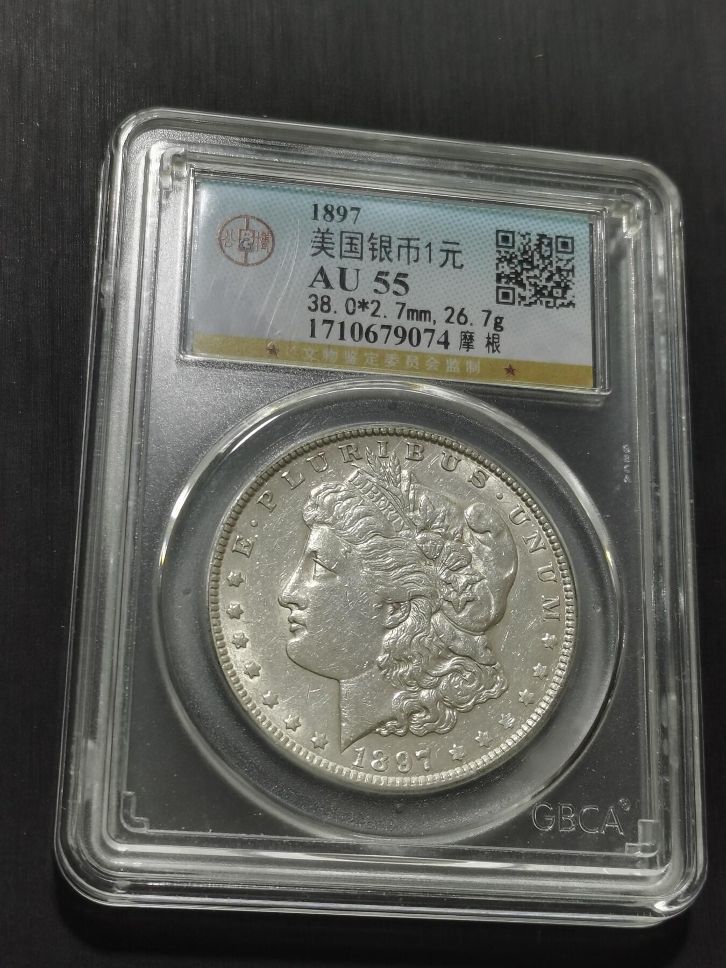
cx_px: 363
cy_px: 484
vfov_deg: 29.0
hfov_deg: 21.9
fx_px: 1874
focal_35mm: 67
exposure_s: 1/136
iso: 50
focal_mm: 5.58
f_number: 1.8
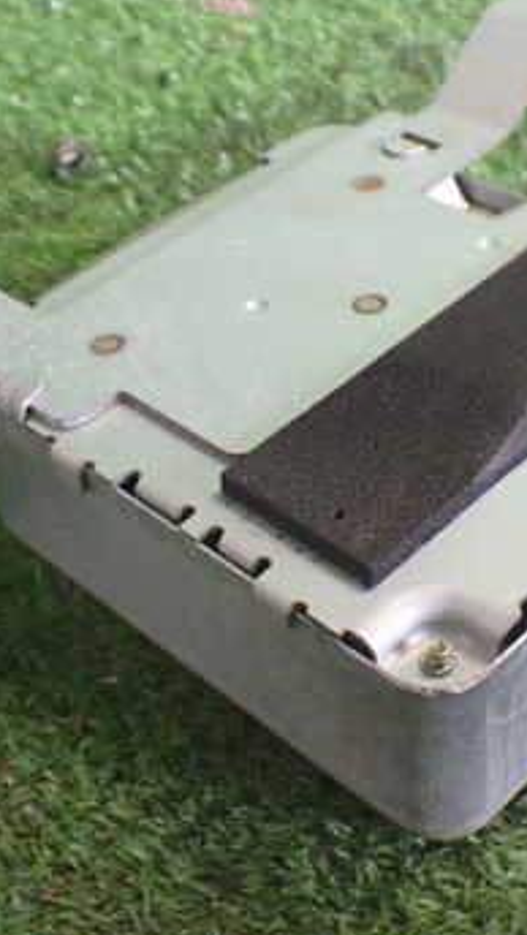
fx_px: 1413
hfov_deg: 21.1
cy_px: 457
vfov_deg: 36.6
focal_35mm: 57
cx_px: 323
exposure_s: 1/125
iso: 800
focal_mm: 5.4
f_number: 2.3
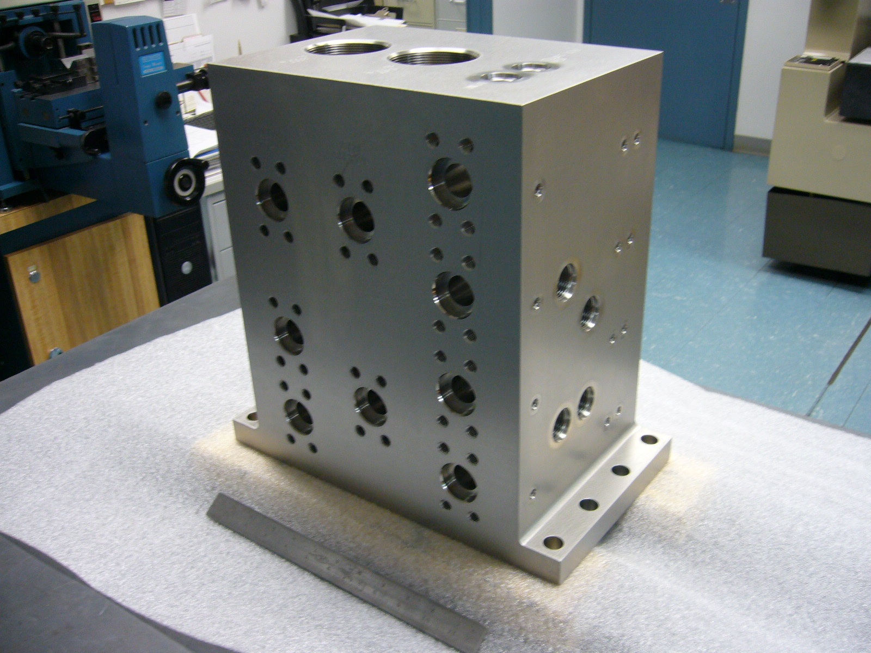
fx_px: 881
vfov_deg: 40.7
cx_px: 436
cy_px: 326
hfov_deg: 52.6
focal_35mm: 35
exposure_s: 1/15
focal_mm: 5.8
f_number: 2.8
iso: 160
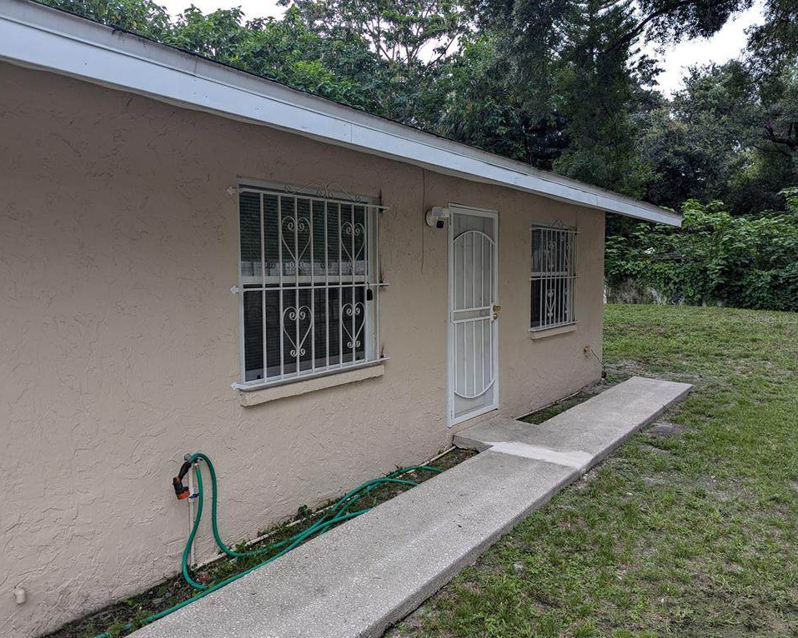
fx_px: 591
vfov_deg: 56.8
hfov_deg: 68.0
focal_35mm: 25
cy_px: 319
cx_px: 374
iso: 29
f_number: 1.85
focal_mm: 6.81
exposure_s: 1/203
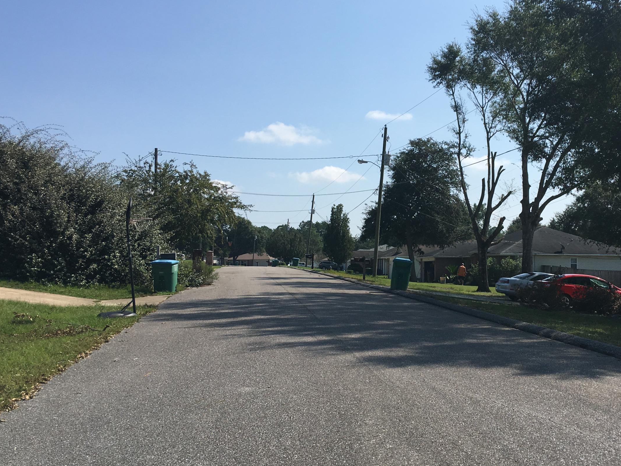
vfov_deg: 35.1
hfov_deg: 45.3
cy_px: 240
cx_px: 396
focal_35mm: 41
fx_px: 735
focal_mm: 4.15
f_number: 2.2
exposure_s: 1/2331
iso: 25
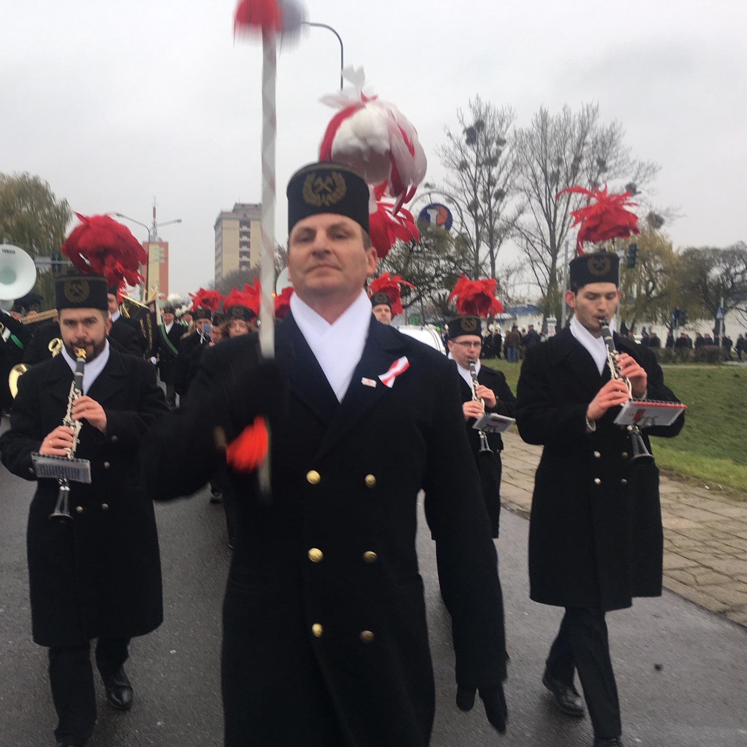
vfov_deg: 46.0
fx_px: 879
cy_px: 391
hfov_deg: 45.6
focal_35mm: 36
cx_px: 276
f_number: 2.2
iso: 32
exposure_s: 1/100
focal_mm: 4.15
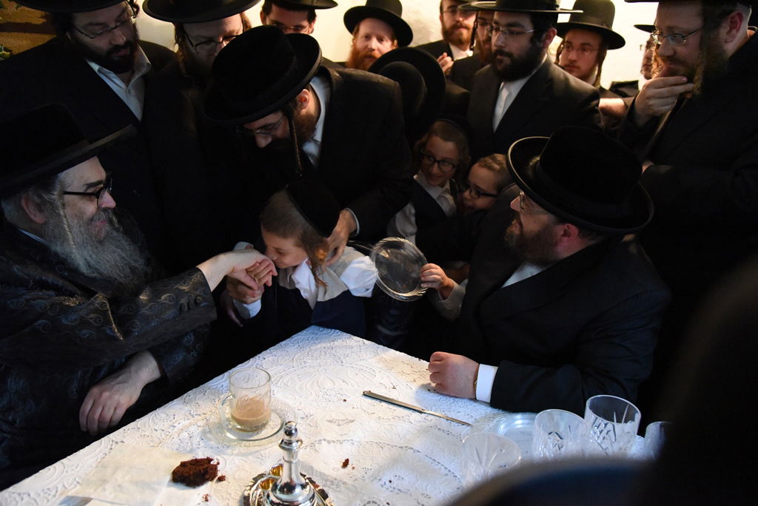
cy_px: 253
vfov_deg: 43.7
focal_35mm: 30
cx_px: 379
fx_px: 632
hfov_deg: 61.9
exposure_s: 1/80
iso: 12800
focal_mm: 30
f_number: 4
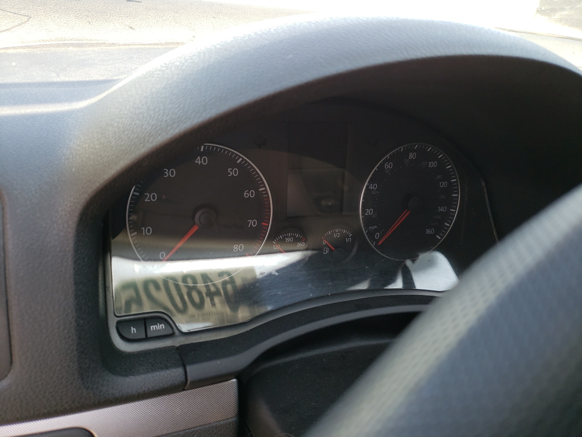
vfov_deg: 53.1
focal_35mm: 26
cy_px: 218
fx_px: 437
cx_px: 291
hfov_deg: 67.3
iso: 50
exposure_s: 1/122
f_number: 1.5
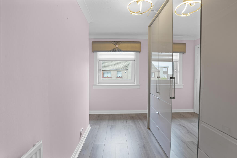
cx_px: 118
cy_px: 79
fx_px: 112
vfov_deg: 70.5
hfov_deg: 93.3
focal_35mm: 17
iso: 250
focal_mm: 17
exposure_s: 1/3
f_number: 8
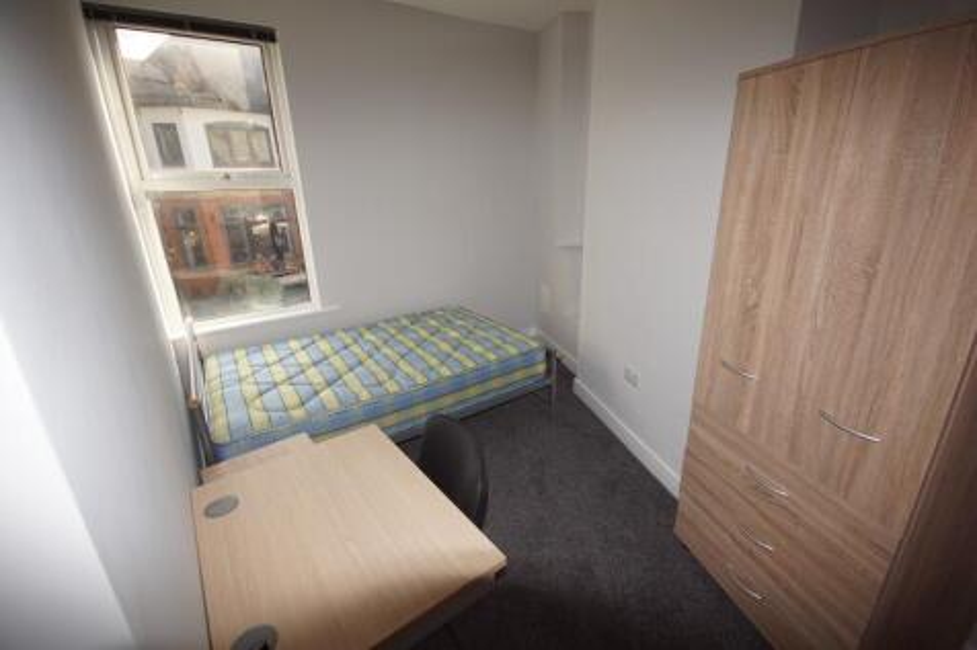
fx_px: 407
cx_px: 488
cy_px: 325
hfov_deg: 100.4
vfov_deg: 77.3
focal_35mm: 15
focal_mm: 10
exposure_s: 1/160
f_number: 4
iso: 125
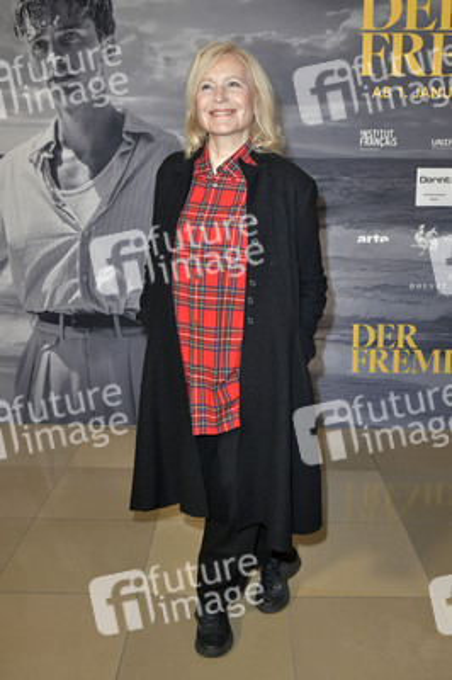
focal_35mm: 32
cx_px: 226
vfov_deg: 58.8
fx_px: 604
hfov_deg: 41.0
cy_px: 340
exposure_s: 1/200
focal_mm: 32
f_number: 5.6
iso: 1600
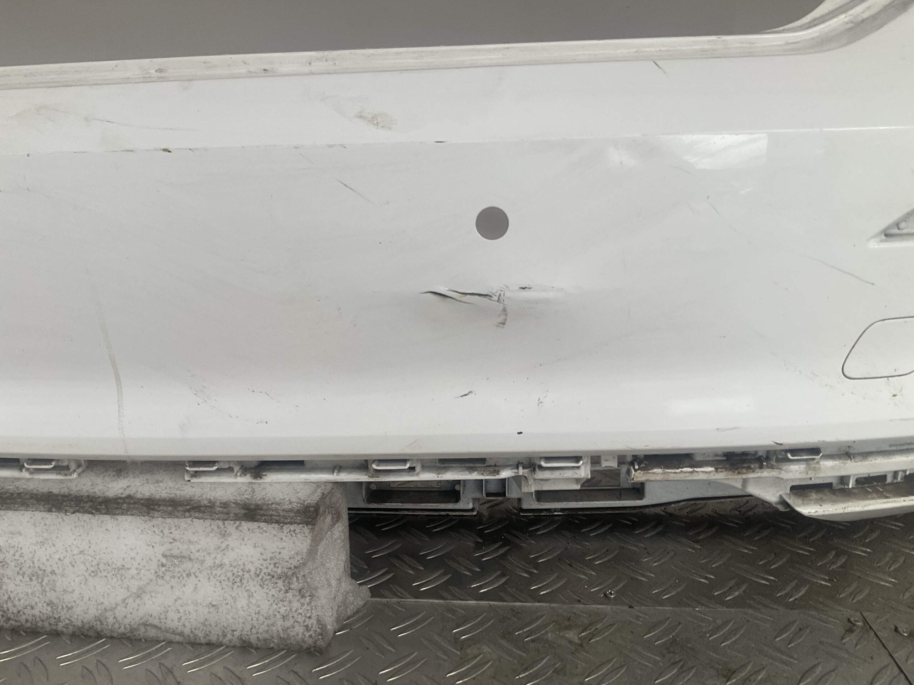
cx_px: 457
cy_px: 342
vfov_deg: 48.2
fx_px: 766
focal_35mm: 29
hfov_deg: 61.7
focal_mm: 3
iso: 20
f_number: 1.8
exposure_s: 1/100
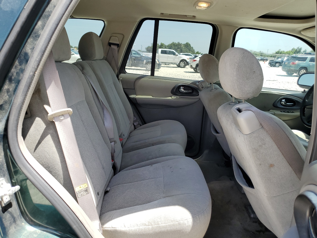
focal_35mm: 26
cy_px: 119
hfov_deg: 67.3
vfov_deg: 53.1
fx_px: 238
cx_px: 158
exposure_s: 1/476
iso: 50
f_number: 1.5
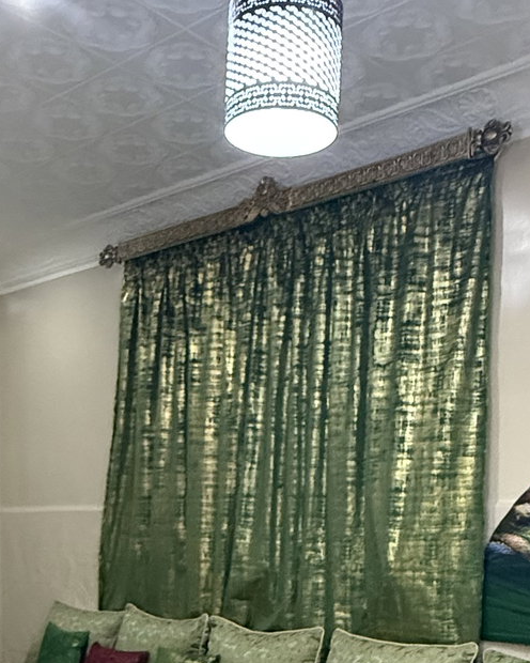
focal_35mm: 47
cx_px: 215
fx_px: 922
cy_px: 635
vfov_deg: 36.3
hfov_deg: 32.0
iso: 800
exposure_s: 1/50
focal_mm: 2.22
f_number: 2.2
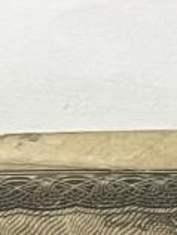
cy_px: 605
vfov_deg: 7.8
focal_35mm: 230
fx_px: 1564
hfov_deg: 6.2
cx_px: -268
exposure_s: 1/50
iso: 200
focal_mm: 5.1
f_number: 1.6
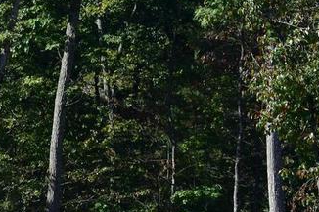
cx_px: 380
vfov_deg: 3.0
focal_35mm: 464
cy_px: 19
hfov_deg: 4.4
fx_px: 4109
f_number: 6.3
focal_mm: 70
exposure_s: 1/800
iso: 220
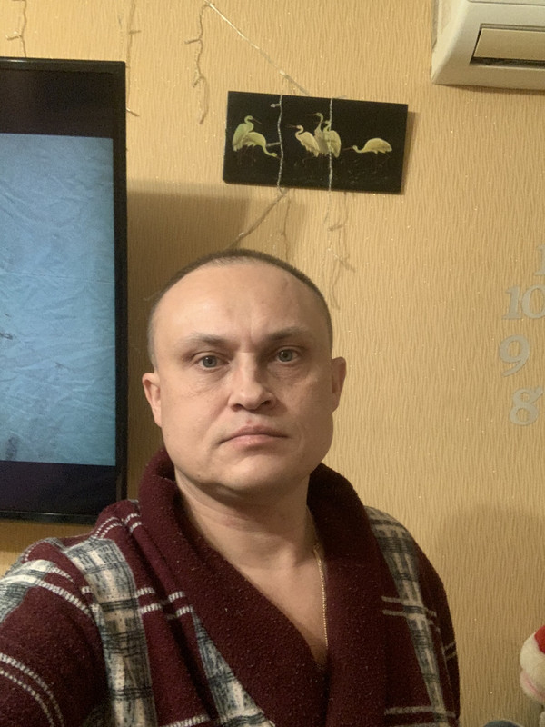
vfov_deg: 56.8
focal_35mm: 32
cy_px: 364
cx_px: 272
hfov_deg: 44.2
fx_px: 672
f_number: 2.2
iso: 400
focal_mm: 2.87
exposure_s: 1/25
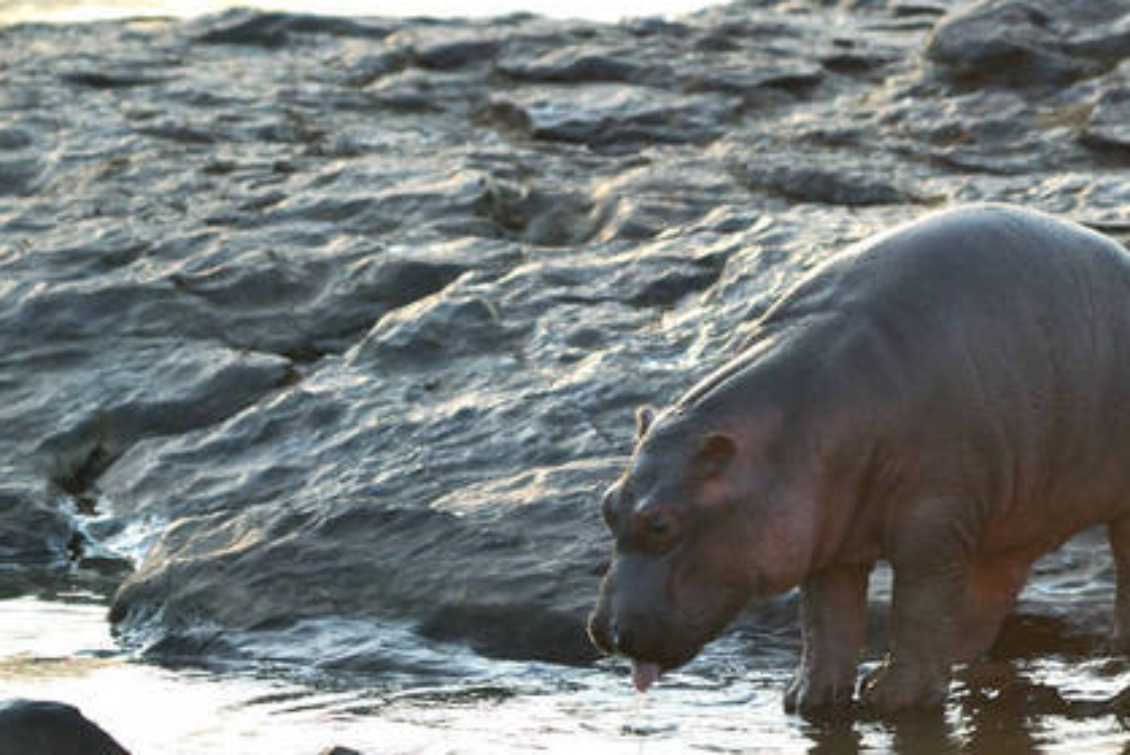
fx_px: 31472
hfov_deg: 2.1
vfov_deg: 1.4
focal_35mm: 1002
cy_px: 547
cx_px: 504
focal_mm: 400
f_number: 5.6
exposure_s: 1/400
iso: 560
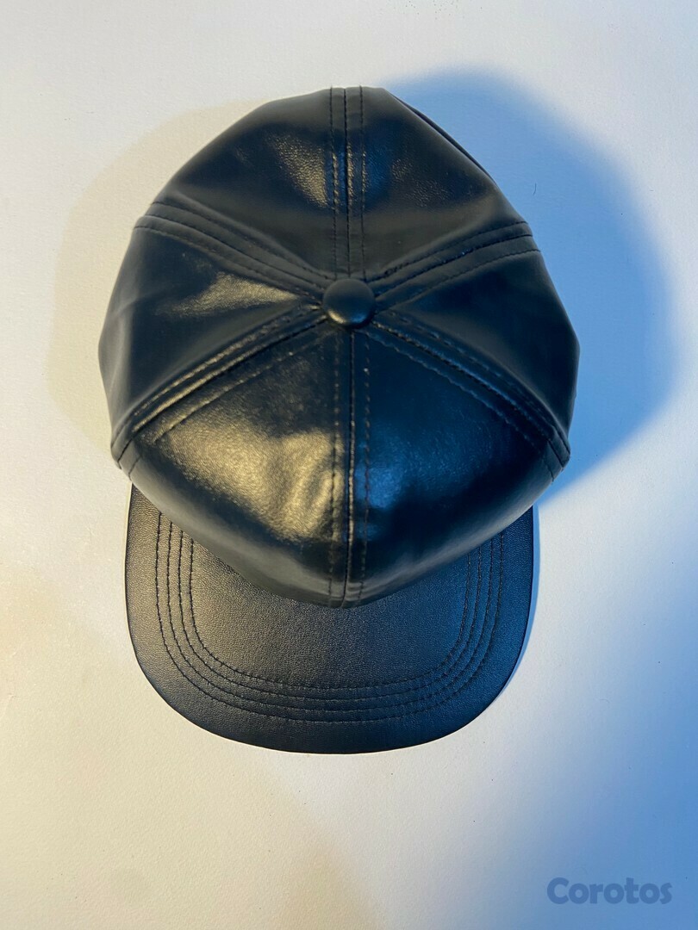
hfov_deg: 53.1
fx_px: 699
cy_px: 465
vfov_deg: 67.3
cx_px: 349
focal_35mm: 26
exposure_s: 1/60
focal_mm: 4.25
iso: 125
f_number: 1.8
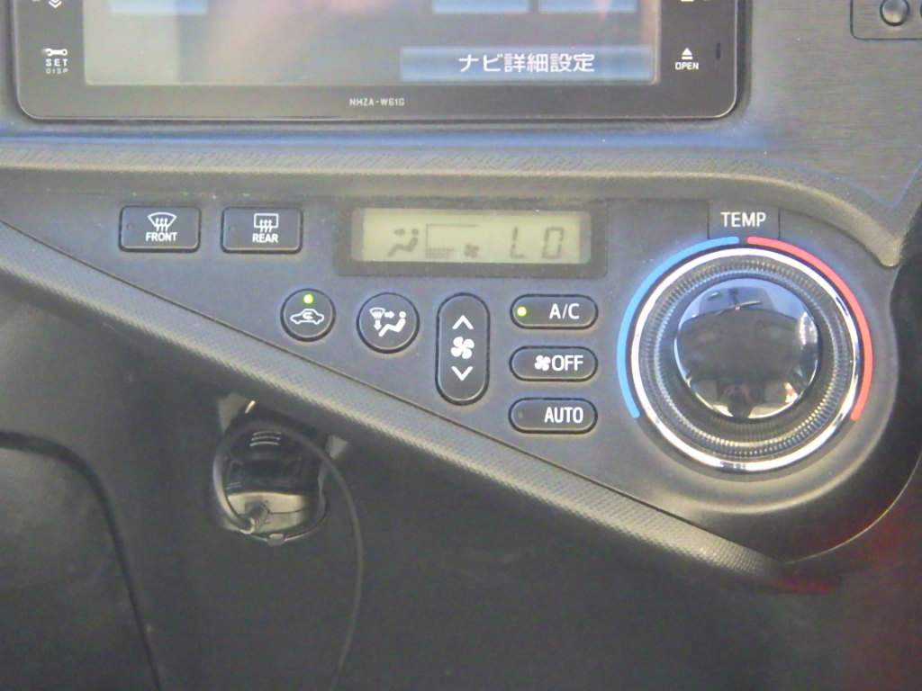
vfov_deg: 12.9
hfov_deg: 17.1
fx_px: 3063
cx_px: 461
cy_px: 346
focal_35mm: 115
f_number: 5.2
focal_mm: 20.6
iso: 1250
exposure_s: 1/100
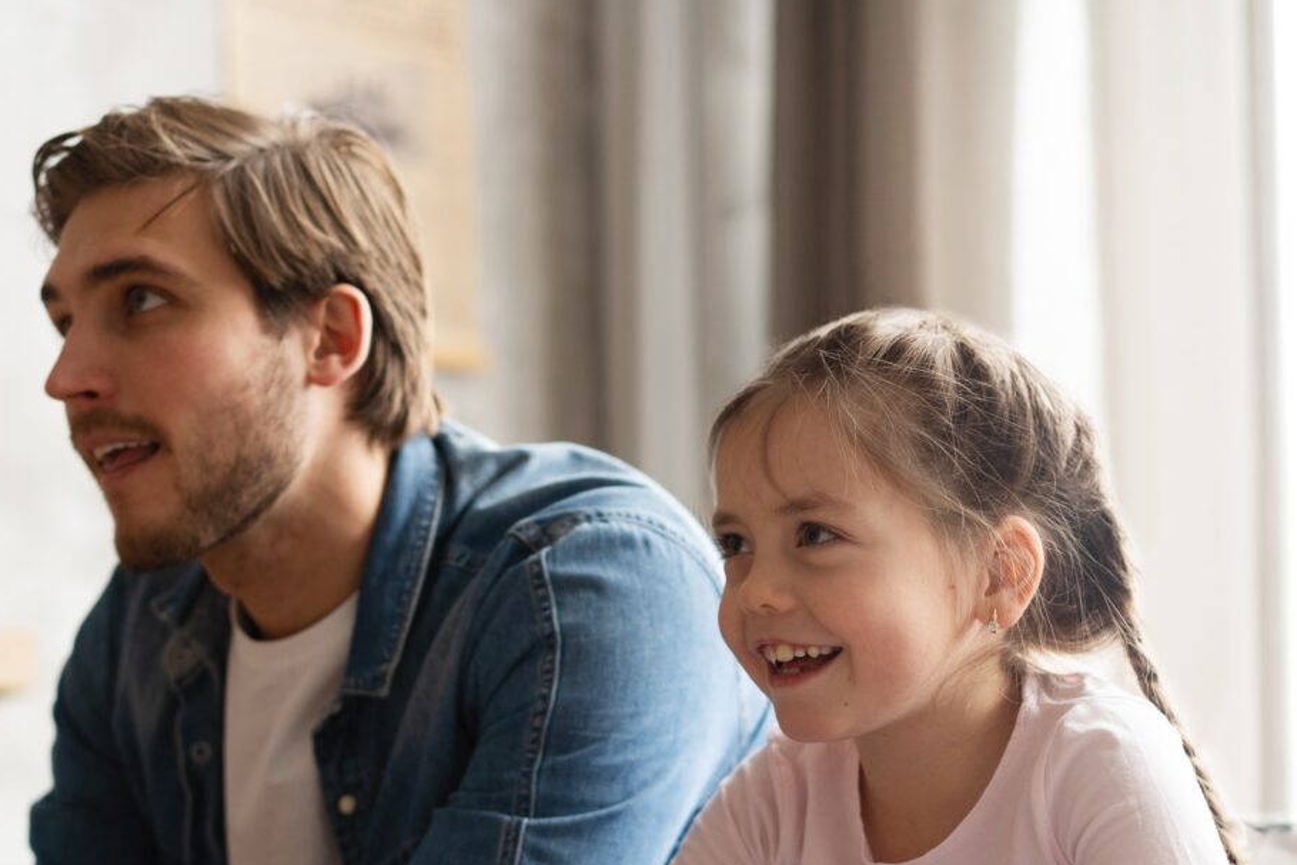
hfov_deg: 20.8
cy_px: 727
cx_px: 521
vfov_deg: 13.9
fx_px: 3530
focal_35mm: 98
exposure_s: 1/100
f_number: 2.5
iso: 320
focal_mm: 55
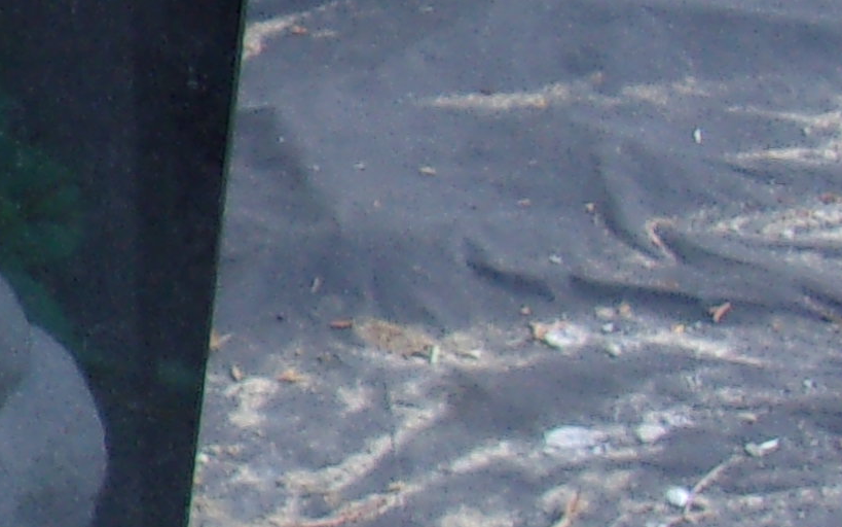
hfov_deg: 11.6
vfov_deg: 8.1
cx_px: -892
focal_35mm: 161
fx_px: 3695
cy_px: -42
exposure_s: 1/50
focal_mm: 4.9
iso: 80
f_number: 3
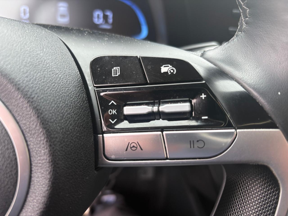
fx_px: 216
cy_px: 108
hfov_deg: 67.3
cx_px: 144
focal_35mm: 26
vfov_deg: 53.1
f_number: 1.6
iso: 50
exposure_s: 1/125
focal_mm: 5.96
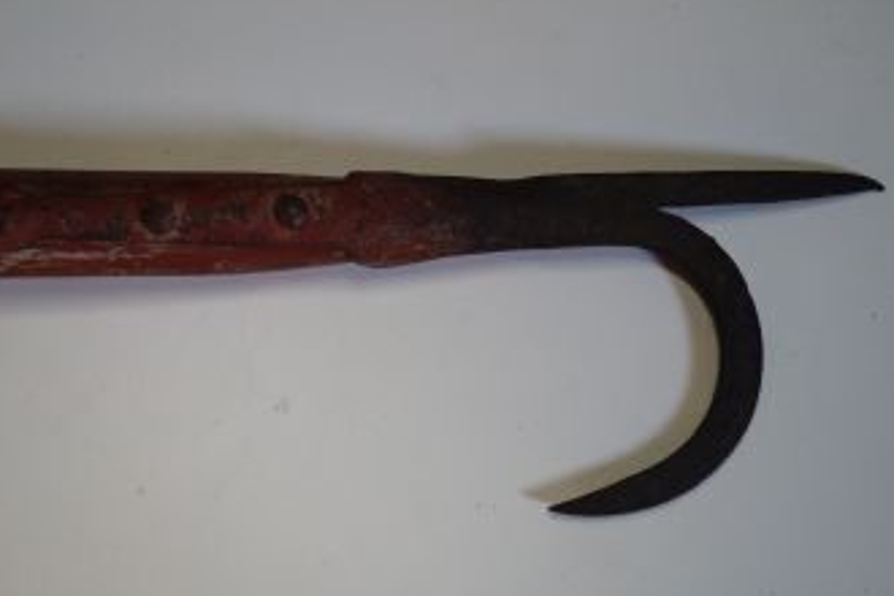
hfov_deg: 31.6
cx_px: 387
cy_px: 298
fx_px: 1579
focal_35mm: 64
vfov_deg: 21.4
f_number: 5
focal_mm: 35
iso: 400
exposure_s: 1/60
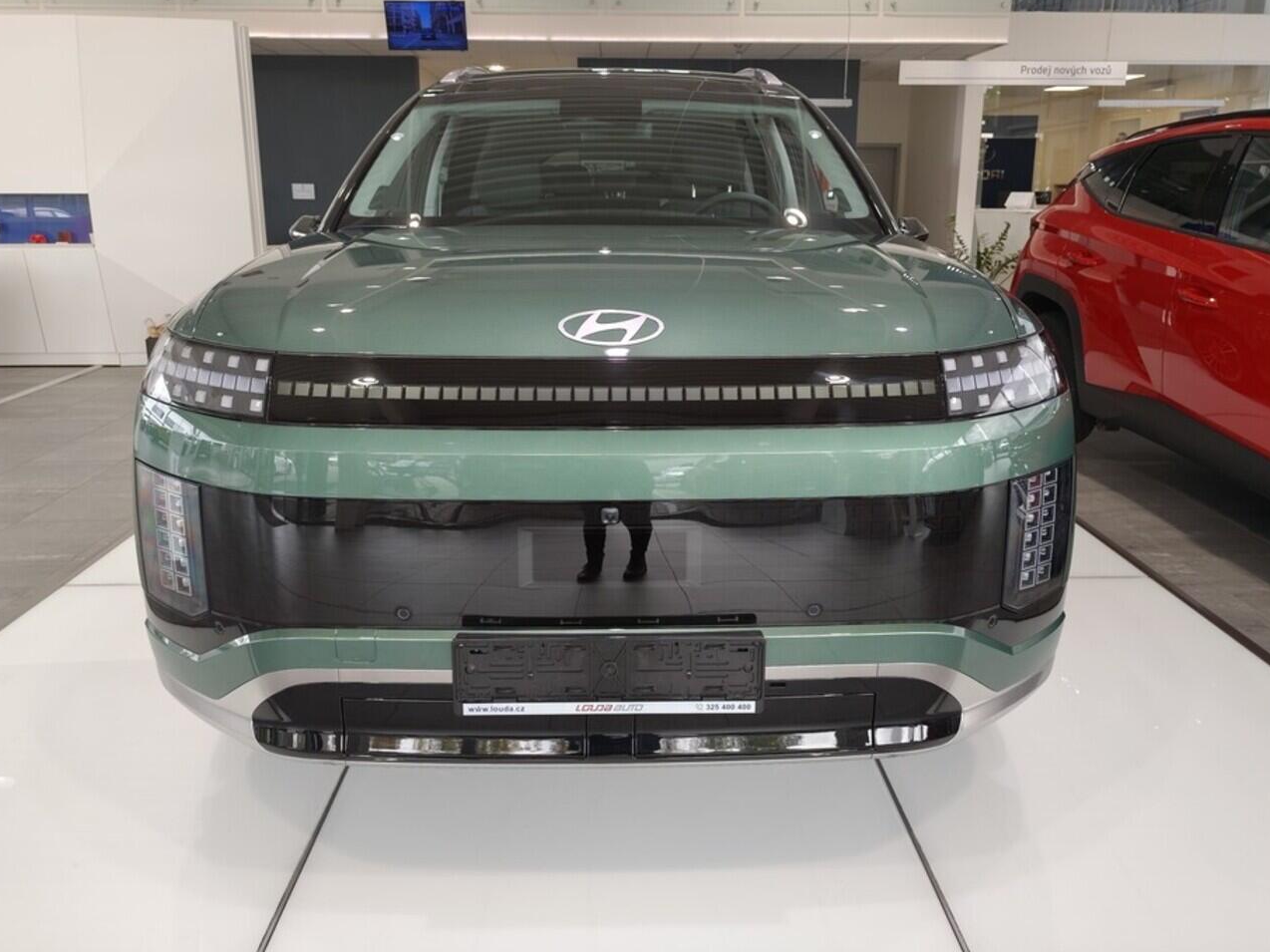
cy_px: 422
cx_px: 642
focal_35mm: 26
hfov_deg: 67.3
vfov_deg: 52.9
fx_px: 954
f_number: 1.65
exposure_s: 1/100
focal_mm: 6.19
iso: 320
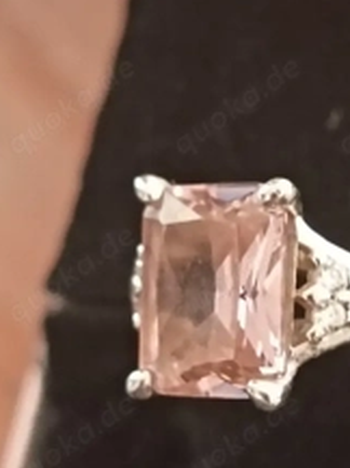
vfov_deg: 14.8
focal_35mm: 133
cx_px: 283
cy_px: 298
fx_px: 1798
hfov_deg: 11.1
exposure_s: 1/33.3
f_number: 1.75
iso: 2733
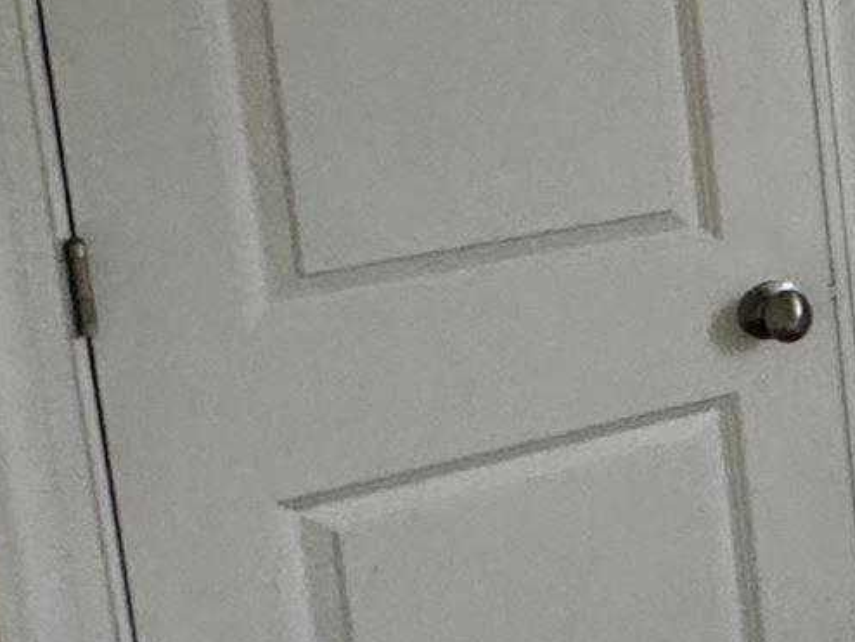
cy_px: -29
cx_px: 2255
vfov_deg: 16.6
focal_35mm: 87
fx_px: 2150
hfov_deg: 13.3
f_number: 2.2
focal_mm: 2.22
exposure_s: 1/60
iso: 250
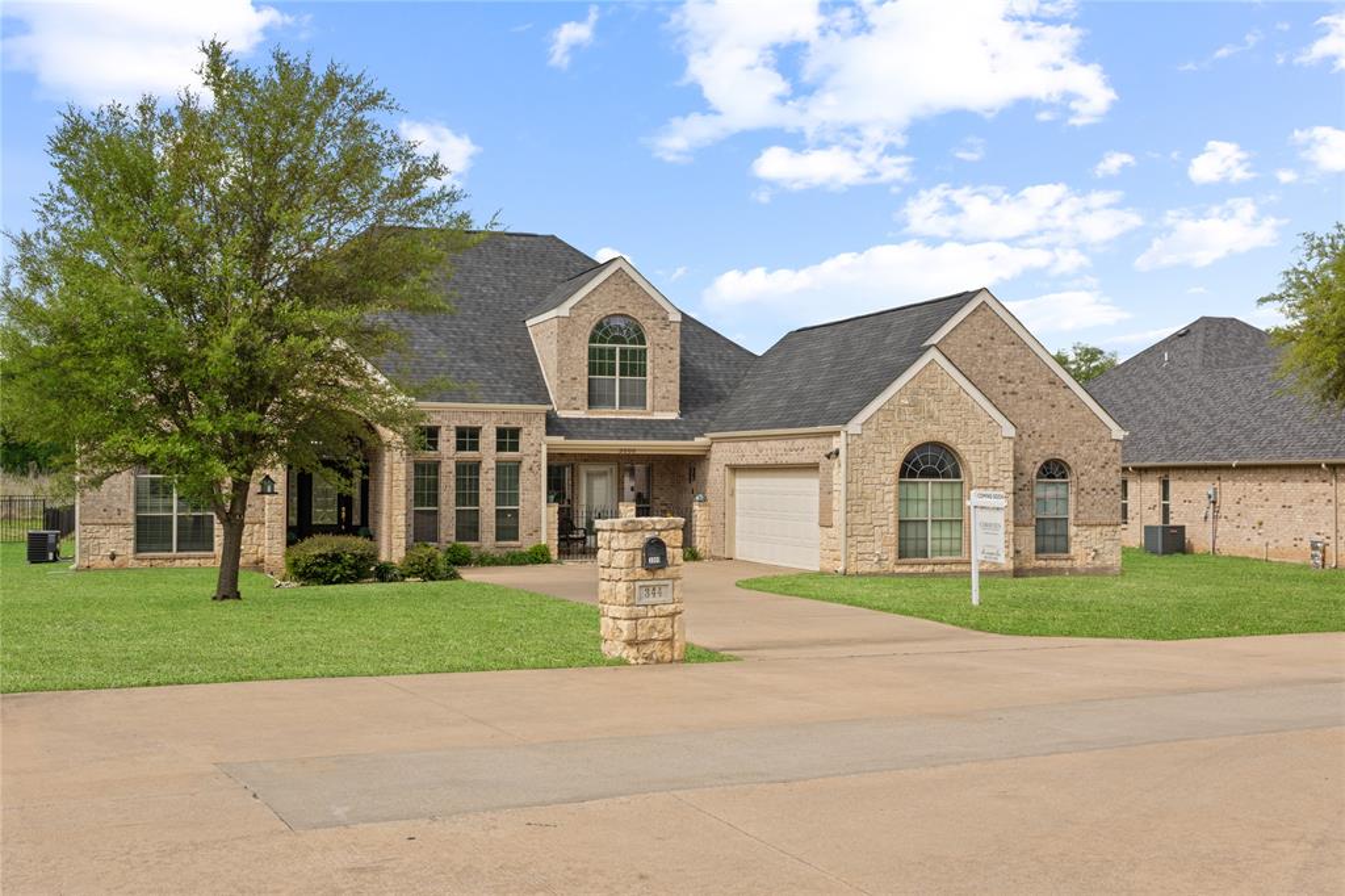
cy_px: 448
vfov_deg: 35.9
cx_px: 672
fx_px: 1384
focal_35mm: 37
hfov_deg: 51.8
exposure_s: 1/40
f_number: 10
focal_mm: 24.7
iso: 100
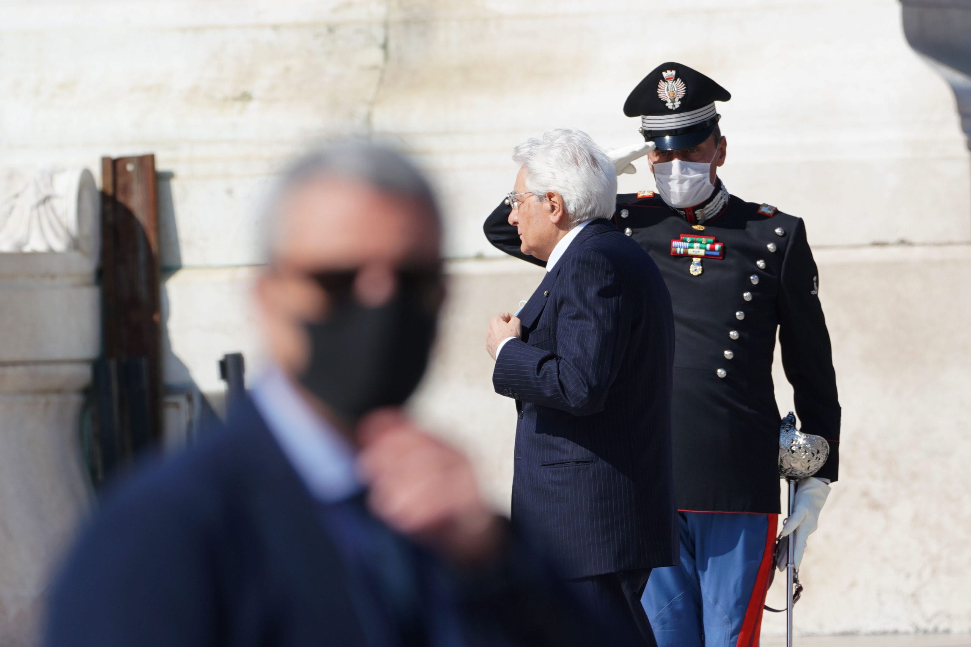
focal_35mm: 600
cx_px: 486
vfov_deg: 2.3
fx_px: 16183
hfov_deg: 3.4
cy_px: 324
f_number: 8
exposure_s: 1/500
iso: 200
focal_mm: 400
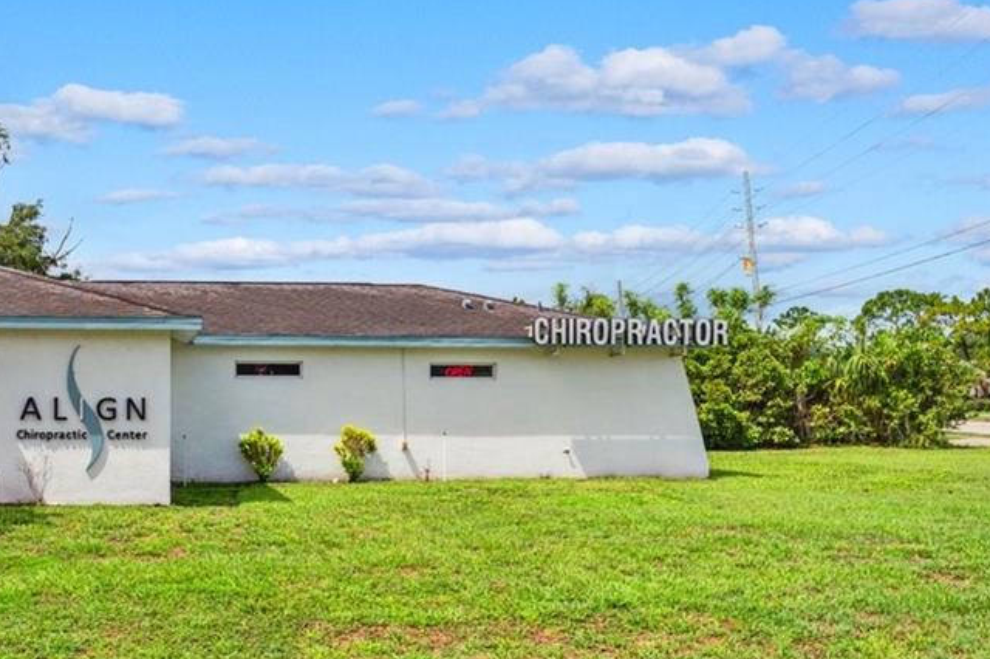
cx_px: 217
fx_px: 962
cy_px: 299
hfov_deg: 51.5
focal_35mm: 35
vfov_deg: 37.8
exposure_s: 1/640
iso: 200
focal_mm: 14
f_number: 8
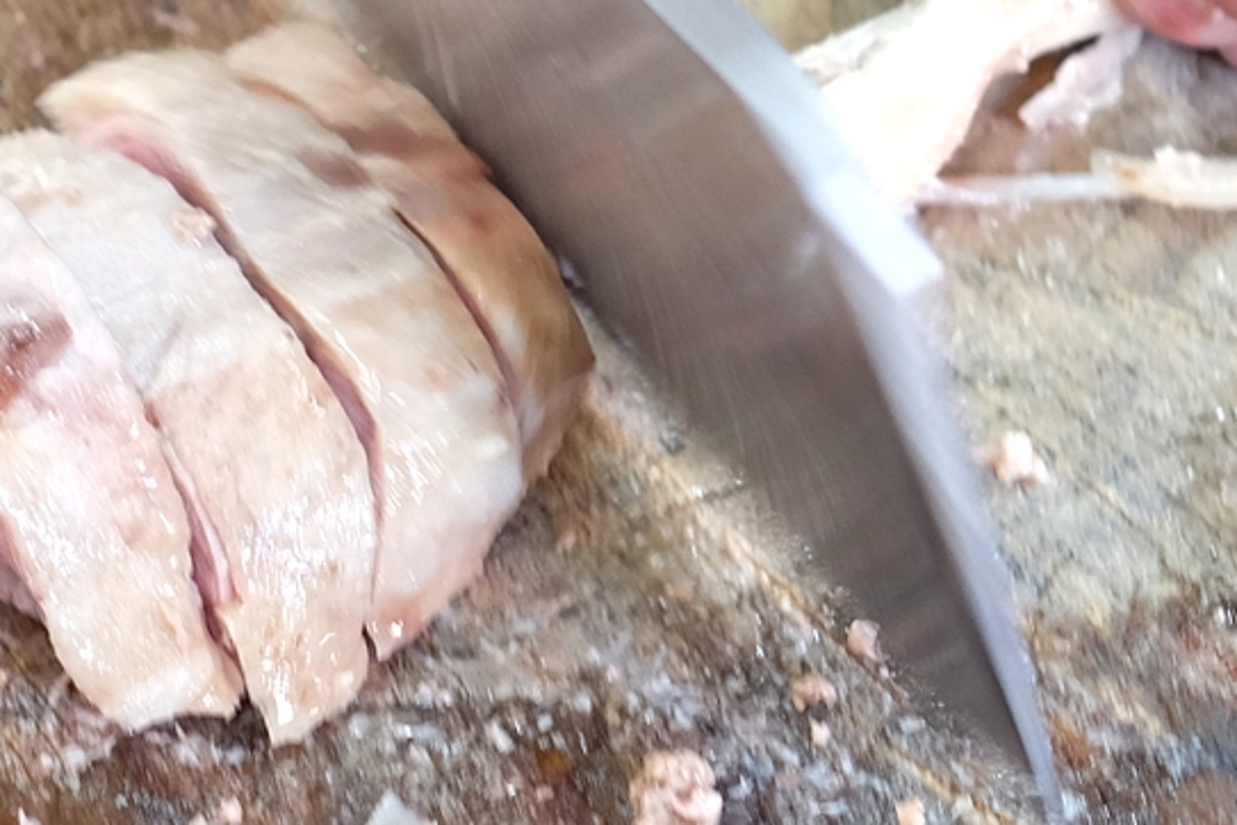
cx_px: 228
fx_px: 1993
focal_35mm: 58
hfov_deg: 33.4
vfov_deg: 23.3
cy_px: 303
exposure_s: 1/42
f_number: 3.6
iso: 1000
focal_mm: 23
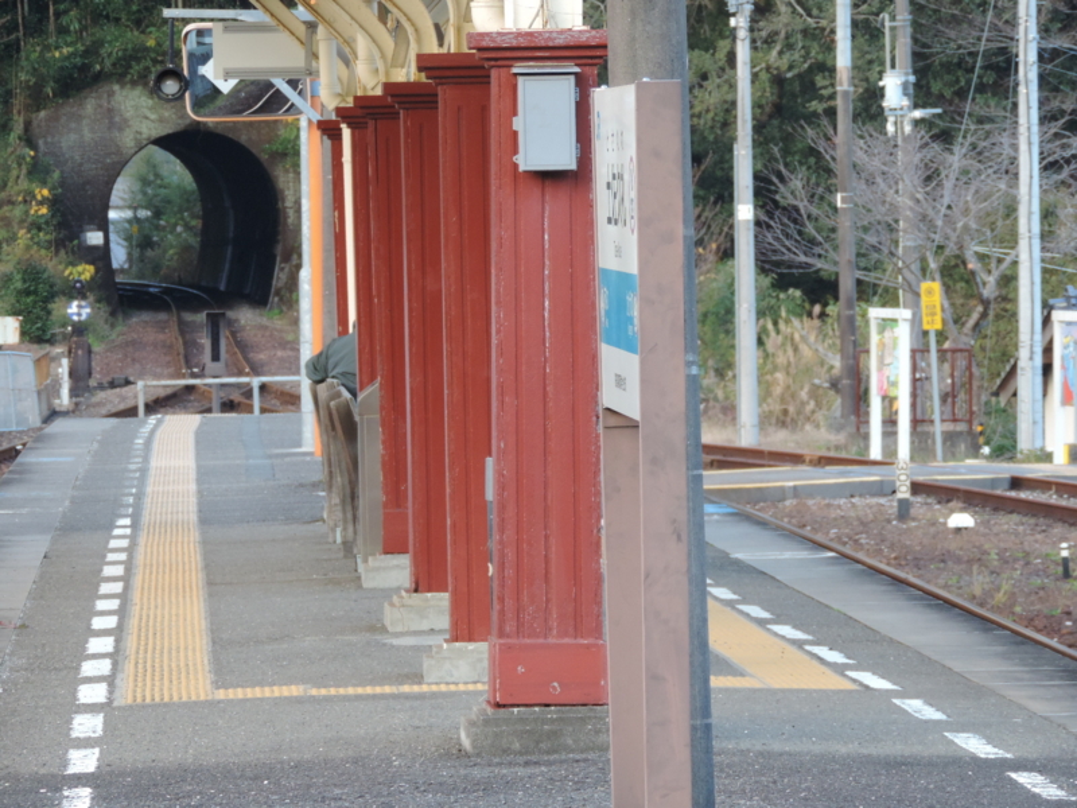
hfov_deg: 7.9
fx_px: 7778
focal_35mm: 250
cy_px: 404
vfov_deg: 5.9
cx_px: 538
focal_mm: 44.5
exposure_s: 1/80
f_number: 4.7
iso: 400
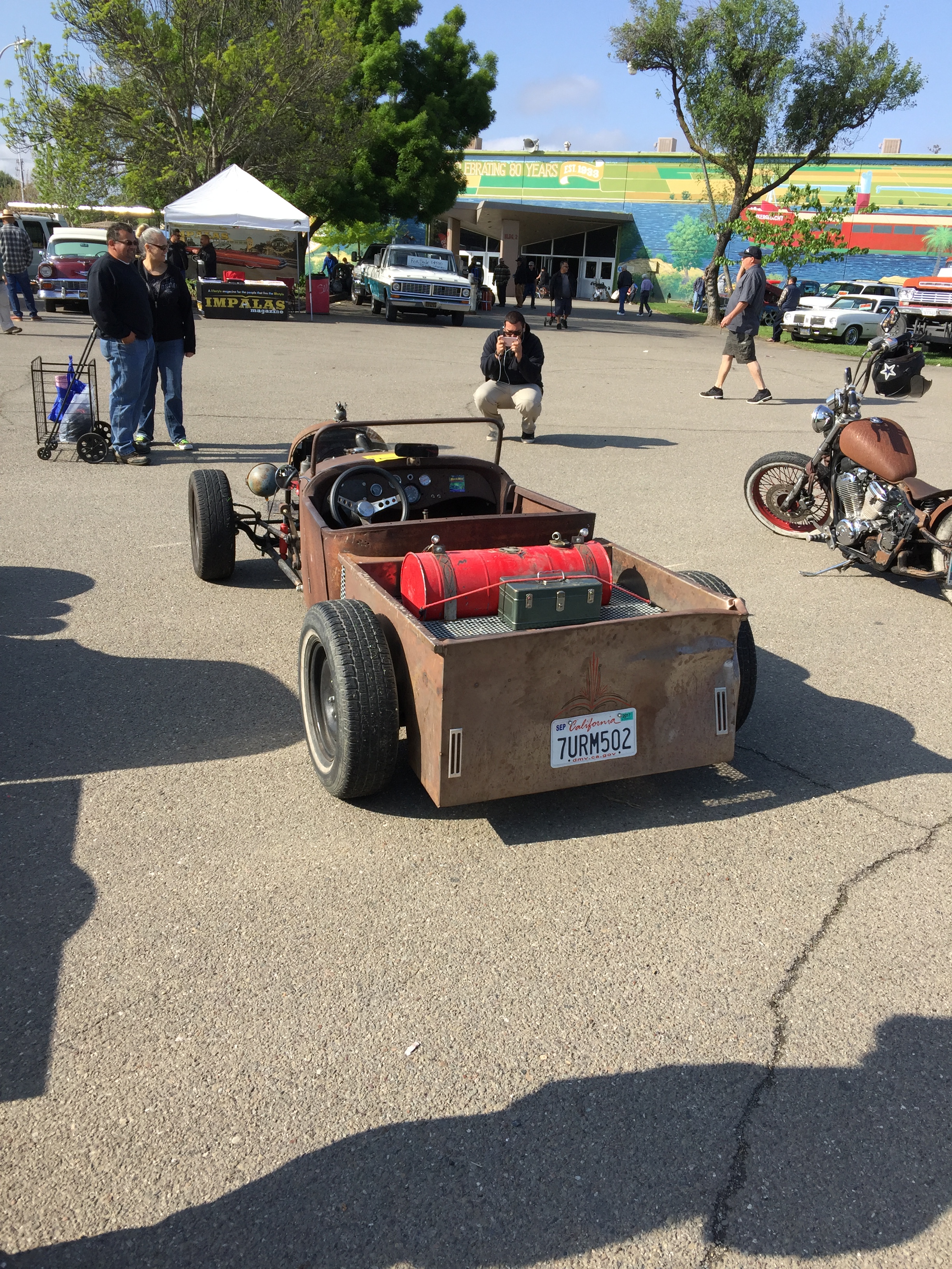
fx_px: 1063
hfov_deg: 48.2
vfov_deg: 61.7
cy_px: 634
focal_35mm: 29
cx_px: 476
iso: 32
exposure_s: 1/1068
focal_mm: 4.15
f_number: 2.2
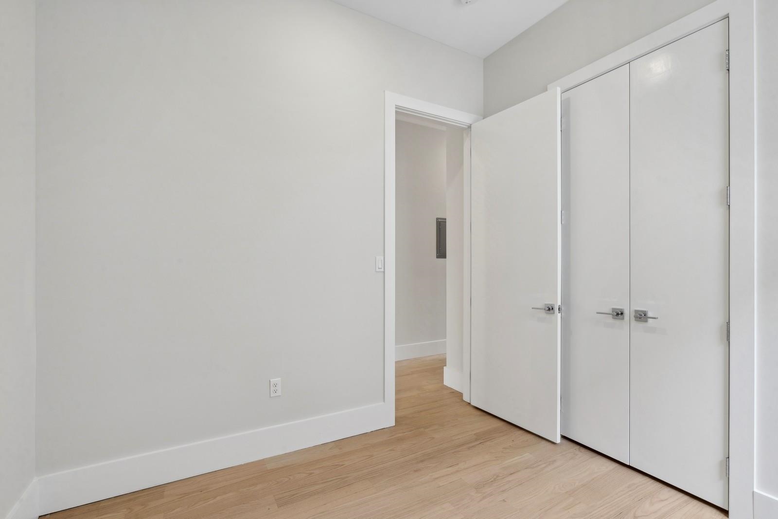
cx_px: 389
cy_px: 260
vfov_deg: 73.7
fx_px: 346
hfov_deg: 96.7
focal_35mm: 16
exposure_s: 1/2
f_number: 11
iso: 100
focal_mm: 16
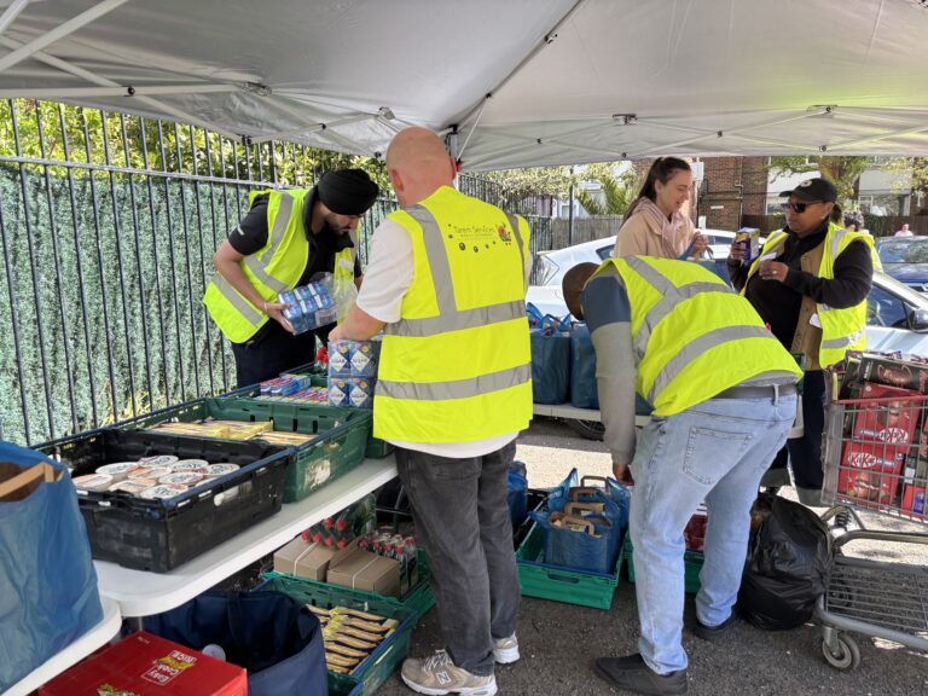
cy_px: 348
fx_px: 697
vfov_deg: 53.1
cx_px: 464
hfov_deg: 67.3
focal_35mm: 26
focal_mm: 5.96
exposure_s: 1/502
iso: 50
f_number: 1.6
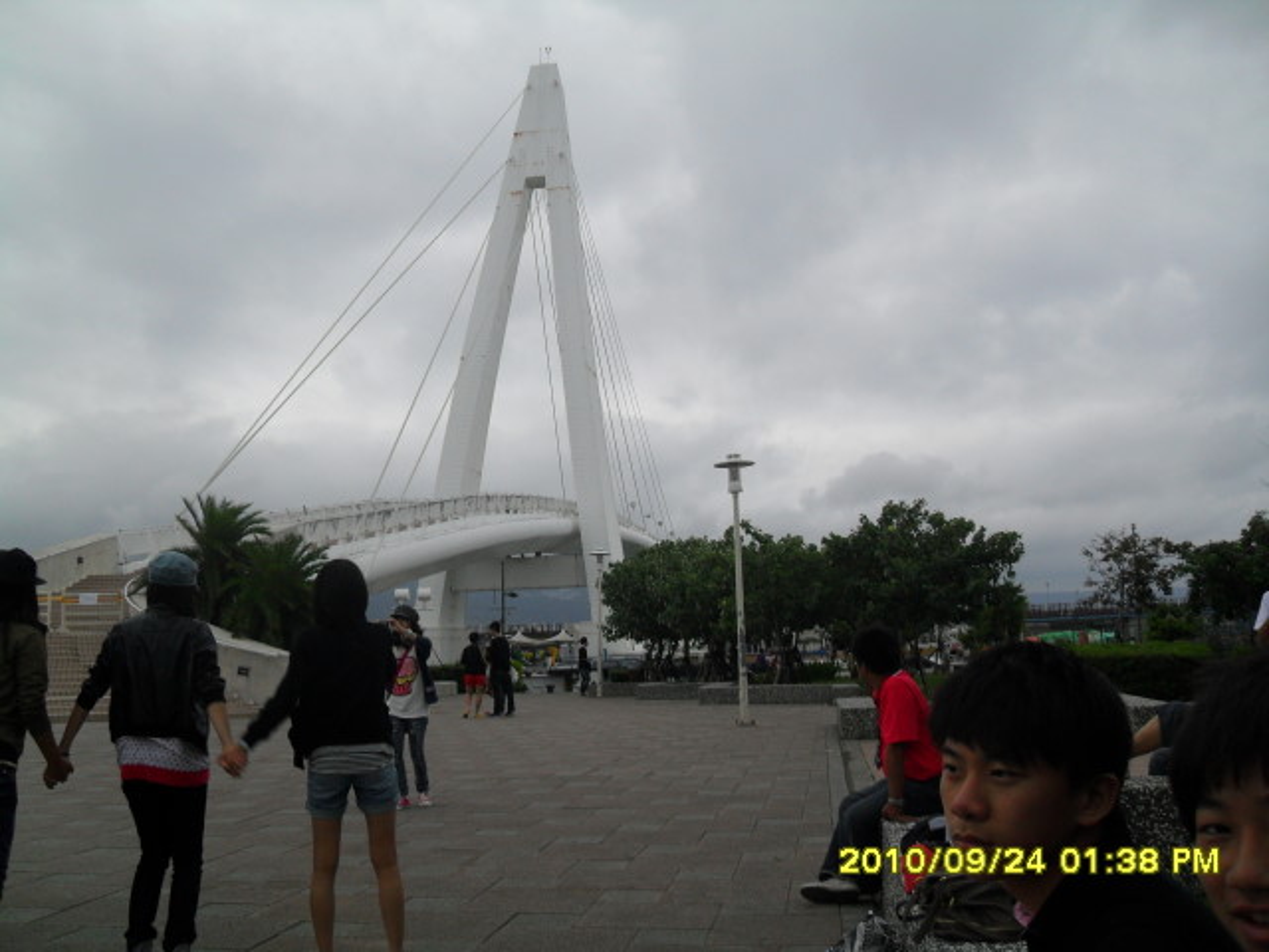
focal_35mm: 35
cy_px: 476
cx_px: 634
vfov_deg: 40.7
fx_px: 1283
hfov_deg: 52.6
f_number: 8.9
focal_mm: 6.2
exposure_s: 1/90
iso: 100
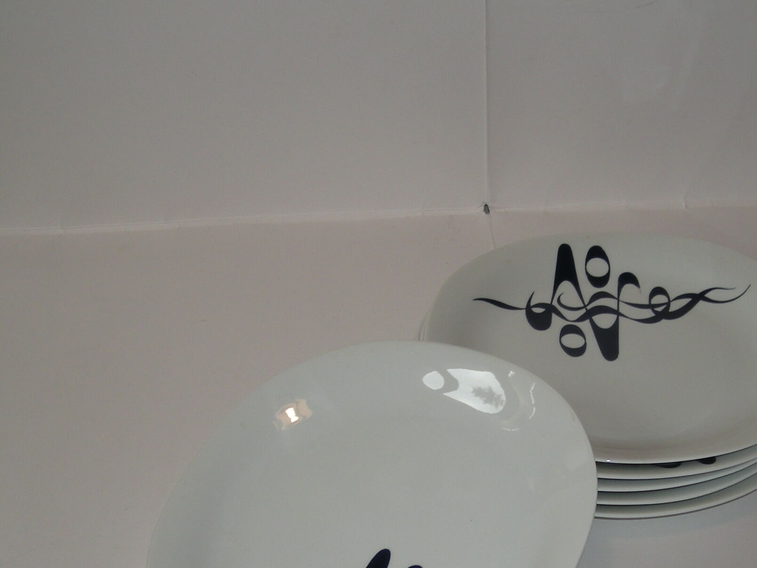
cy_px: 373
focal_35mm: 67
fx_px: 1465
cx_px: 467
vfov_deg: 21.9
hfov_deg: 28.9
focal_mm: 5.7
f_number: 2.8
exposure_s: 1/54.2
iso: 50
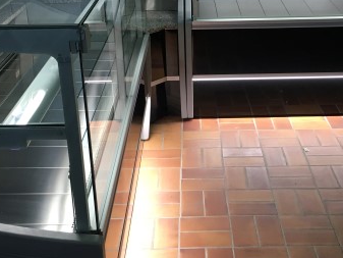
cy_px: 105
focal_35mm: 55
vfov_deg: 26.5
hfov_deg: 34.9
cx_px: 196
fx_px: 545
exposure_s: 1/33
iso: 50
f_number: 2.2
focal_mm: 4.15
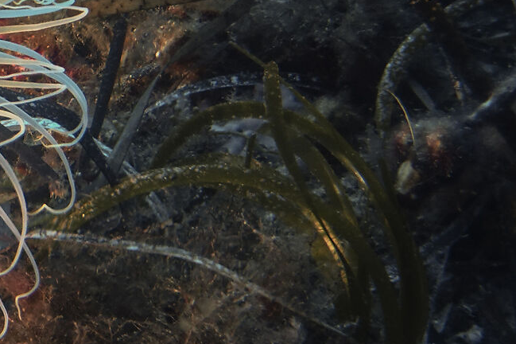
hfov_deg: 7.8
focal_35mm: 259
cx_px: -227
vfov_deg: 5.3
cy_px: 49
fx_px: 3710
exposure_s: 1/160
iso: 400
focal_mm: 25.7
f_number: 4
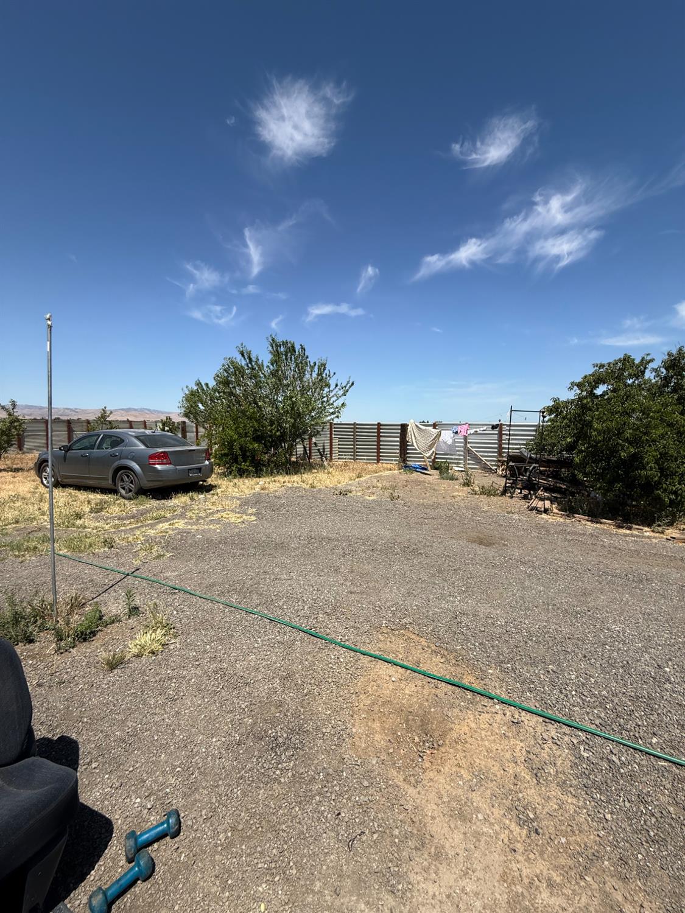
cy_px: 456
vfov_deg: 102.1
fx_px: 369
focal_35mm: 14
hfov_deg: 85.7
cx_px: 342
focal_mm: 2.22
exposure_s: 1/2506
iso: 50
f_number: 2.2
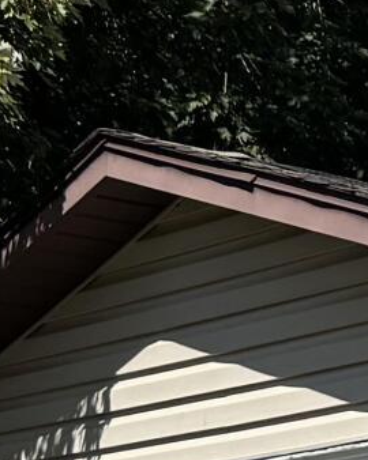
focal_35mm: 208
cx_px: 1116
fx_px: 2834
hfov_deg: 6.7
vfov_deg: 9.2
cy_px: 568
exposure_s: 1/4310
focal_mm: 6.76
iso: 80
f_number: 1.78
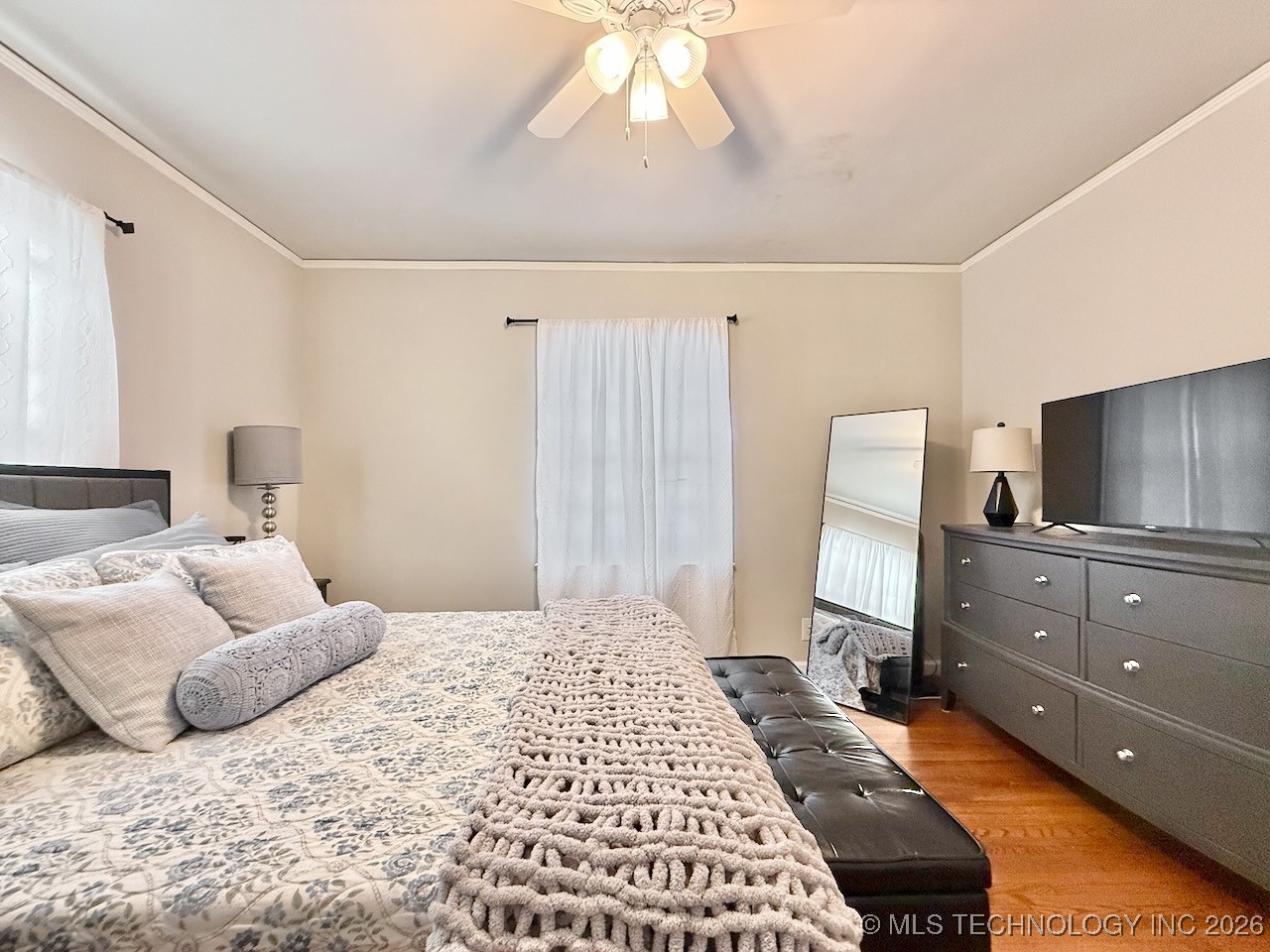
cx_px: 635
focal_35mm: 14
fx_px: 514
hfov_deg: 102.1
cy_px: 476
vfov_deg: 85.7
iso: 640
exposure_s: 1/120
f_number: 2.2
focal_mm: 2.22
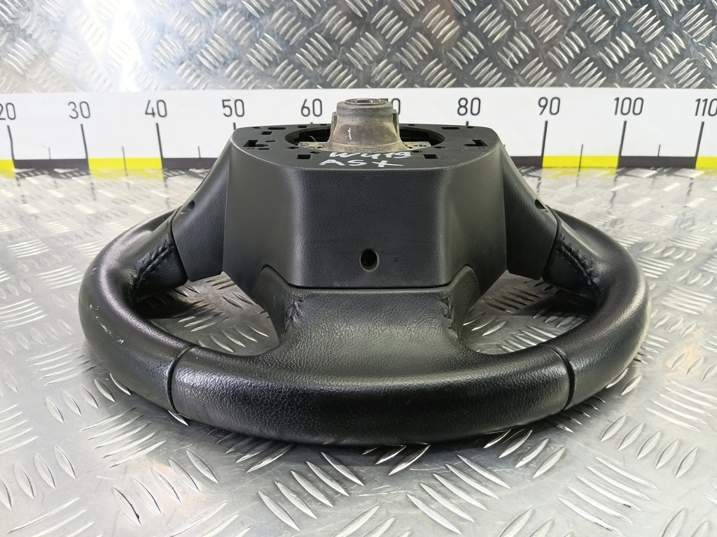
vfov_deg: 58.9
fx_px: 476
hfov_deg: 73.9
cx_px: 358
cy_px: 268
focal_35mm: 23
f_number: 1.6
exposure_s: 1/50
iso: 217
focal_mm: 4.11
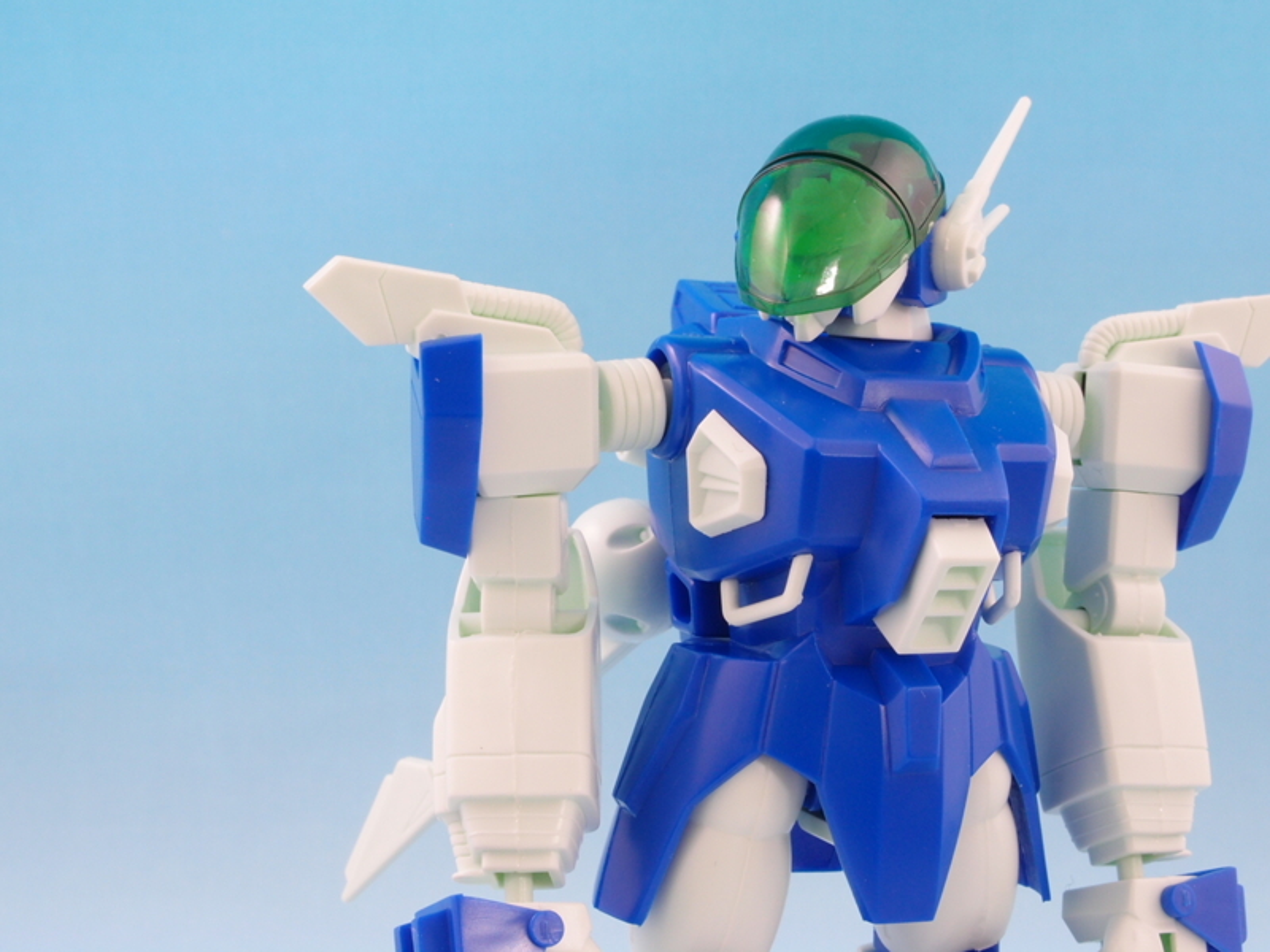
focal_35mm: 55
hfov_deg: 34.9
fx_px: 2018
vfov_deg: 26.6
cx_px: 635
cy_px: 476
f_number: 8
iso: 100
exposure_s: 1/1.3
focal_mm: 11.84
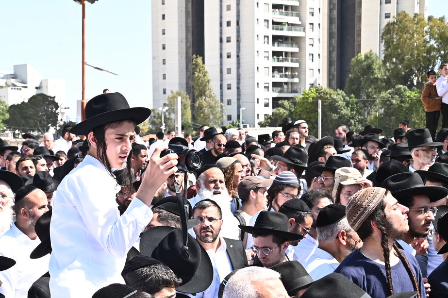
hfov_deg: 22.9
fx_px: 1094
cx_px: 120
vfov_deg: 15.5
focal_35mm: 88
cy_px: 204
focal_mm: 58
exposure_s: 1/125
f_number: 13
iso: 320
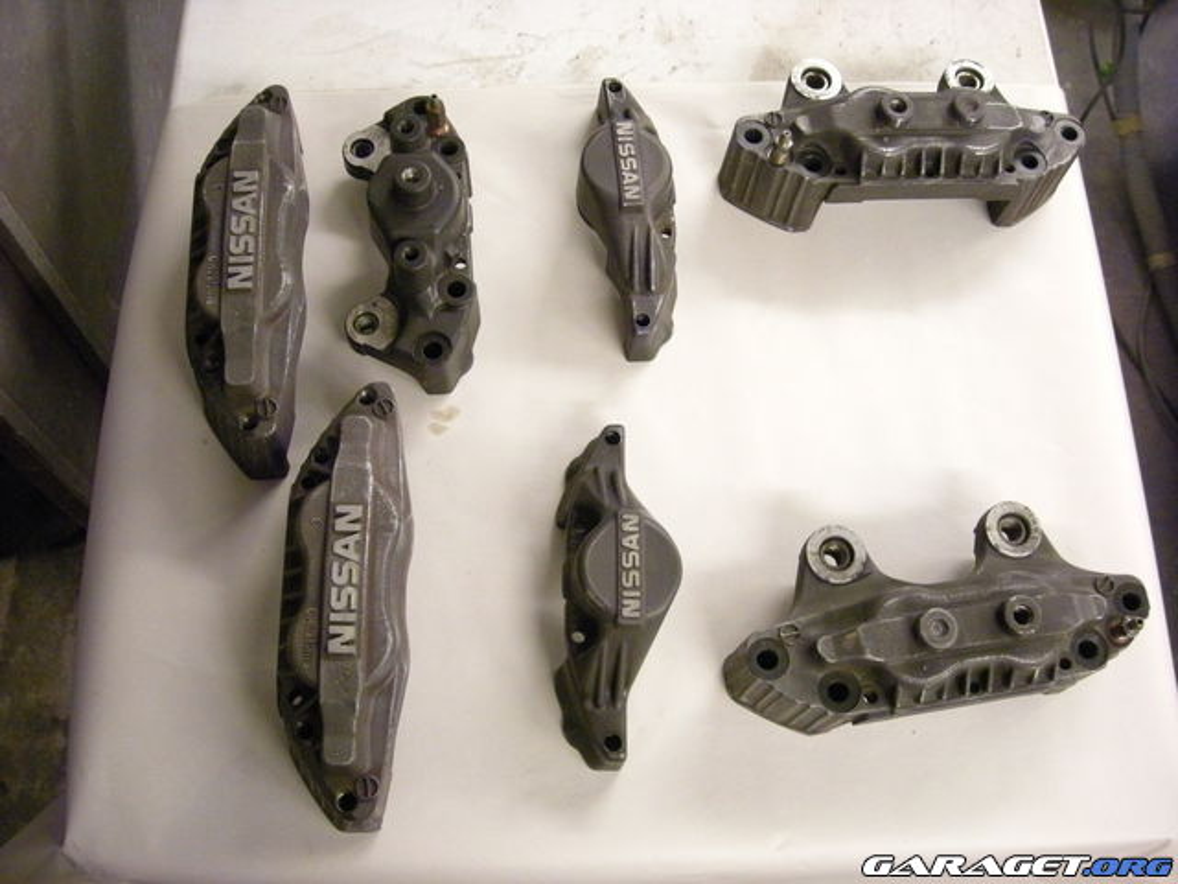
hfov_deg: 47.9
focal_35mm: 39
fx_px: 1327
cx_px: 589
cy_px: 442
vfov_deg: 36.8
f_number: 2.9
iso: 476
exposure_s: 1/53.4
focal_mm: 6.4
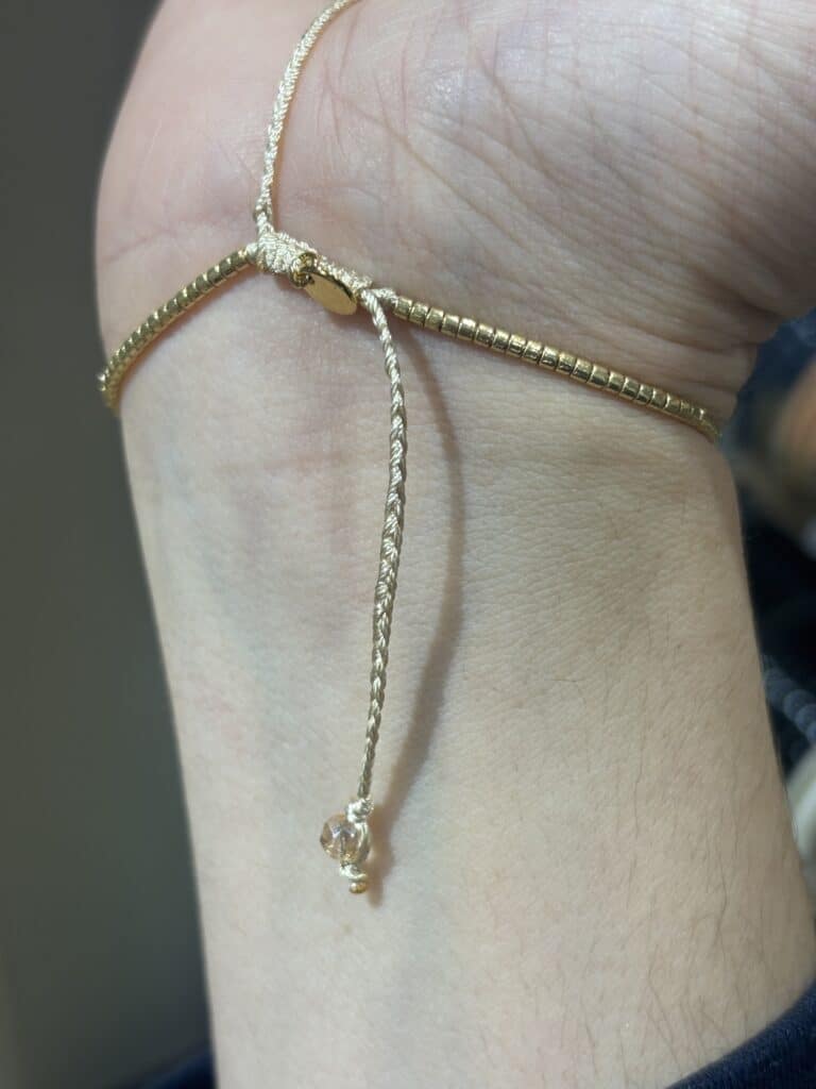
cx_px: 408
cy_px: 544
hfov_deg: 28.0
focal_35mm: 52
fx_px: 1634
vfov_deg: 36.8
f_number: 1.6
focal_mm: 5.96
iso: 50
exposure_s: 1/100
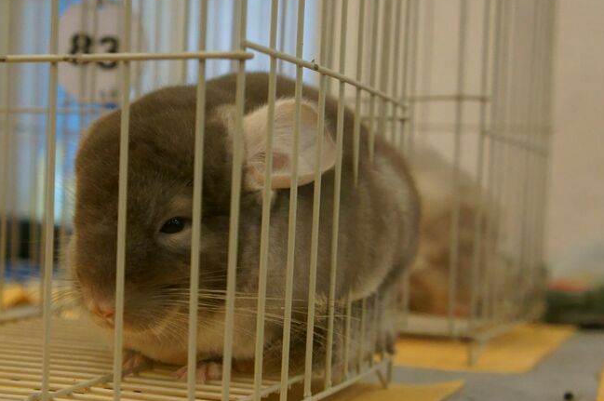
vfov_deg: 19.1
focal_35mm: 71
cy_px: 243
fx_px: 1190
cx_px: 192
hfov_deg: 28.3
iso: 1000
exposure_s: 1/60
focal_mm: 30
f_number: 4
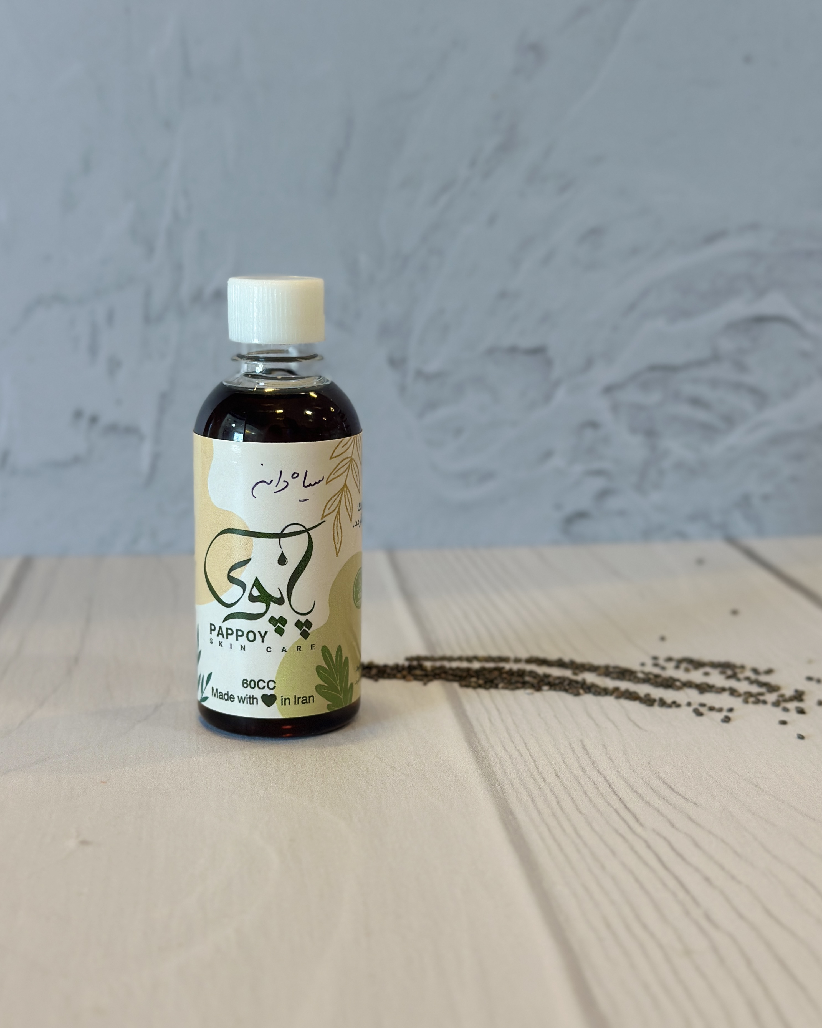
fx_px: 1551
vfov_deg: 36.7
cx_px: 410
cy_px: 533
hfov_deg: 29.7
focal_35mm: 51
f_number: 1.78
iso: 125
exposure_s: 1/100
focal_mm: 6.86
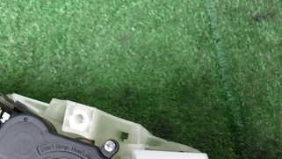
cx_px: 137
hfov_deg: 34.3
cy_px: 180
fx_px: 456
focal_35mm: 61
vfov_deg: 18.9
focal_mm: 5.4
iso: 200
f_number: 2.3
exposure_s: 1/40
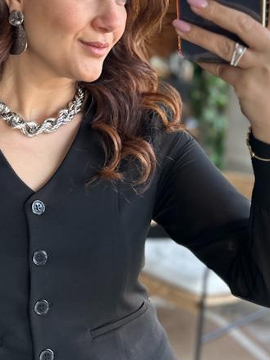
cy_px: 167
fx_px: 583
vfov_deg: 34.3
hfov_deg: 25.7
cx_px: 58
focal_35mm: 56
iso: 160
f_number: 1.8
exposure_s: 1/120
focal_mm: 6.86
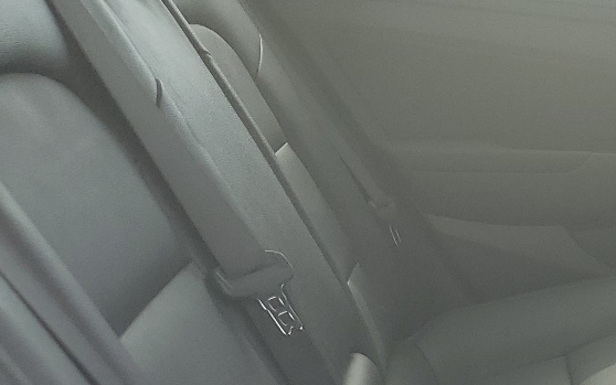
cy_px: 293
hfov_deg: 22.7
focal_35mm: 79
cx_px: 845
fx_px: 1327
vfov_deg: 16.4
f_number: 1.5
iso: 50
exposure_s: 1/714
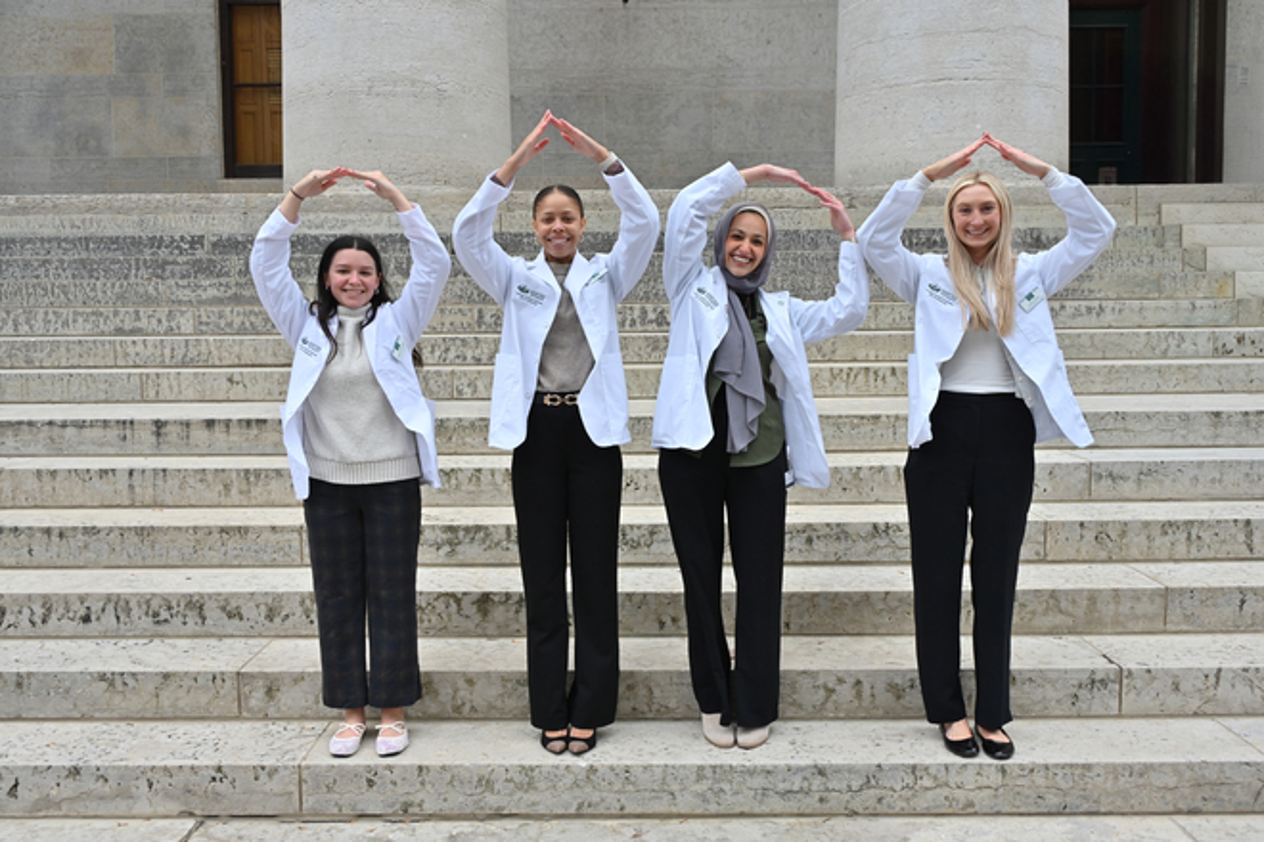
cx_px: 632
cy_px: 421
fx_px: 1176
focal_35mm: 34
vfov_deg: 39.4
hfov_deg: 56.5
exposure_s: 1/200
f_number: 7.1
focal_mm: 33.5
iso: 720
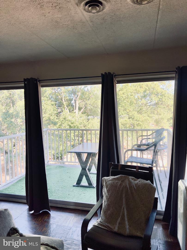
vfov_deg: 67.3
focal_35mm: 26
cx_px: 94
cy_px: 125
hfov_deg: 53.1
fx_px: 187
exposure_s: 1/243
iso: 40
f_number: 1.5
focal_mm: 5.7
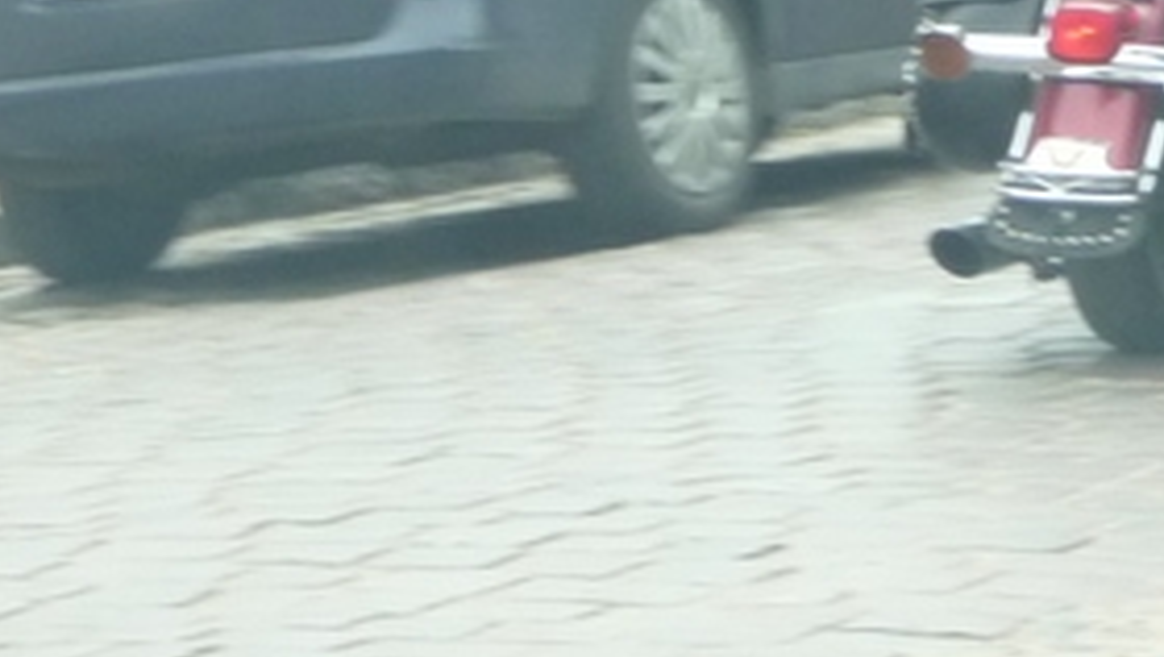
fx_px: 8927
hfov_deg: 7.5
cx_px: 291
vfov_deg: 4.2
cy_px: 561
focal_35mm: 289
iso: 200
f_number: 4.7
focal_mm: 14.2
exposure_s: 1/160
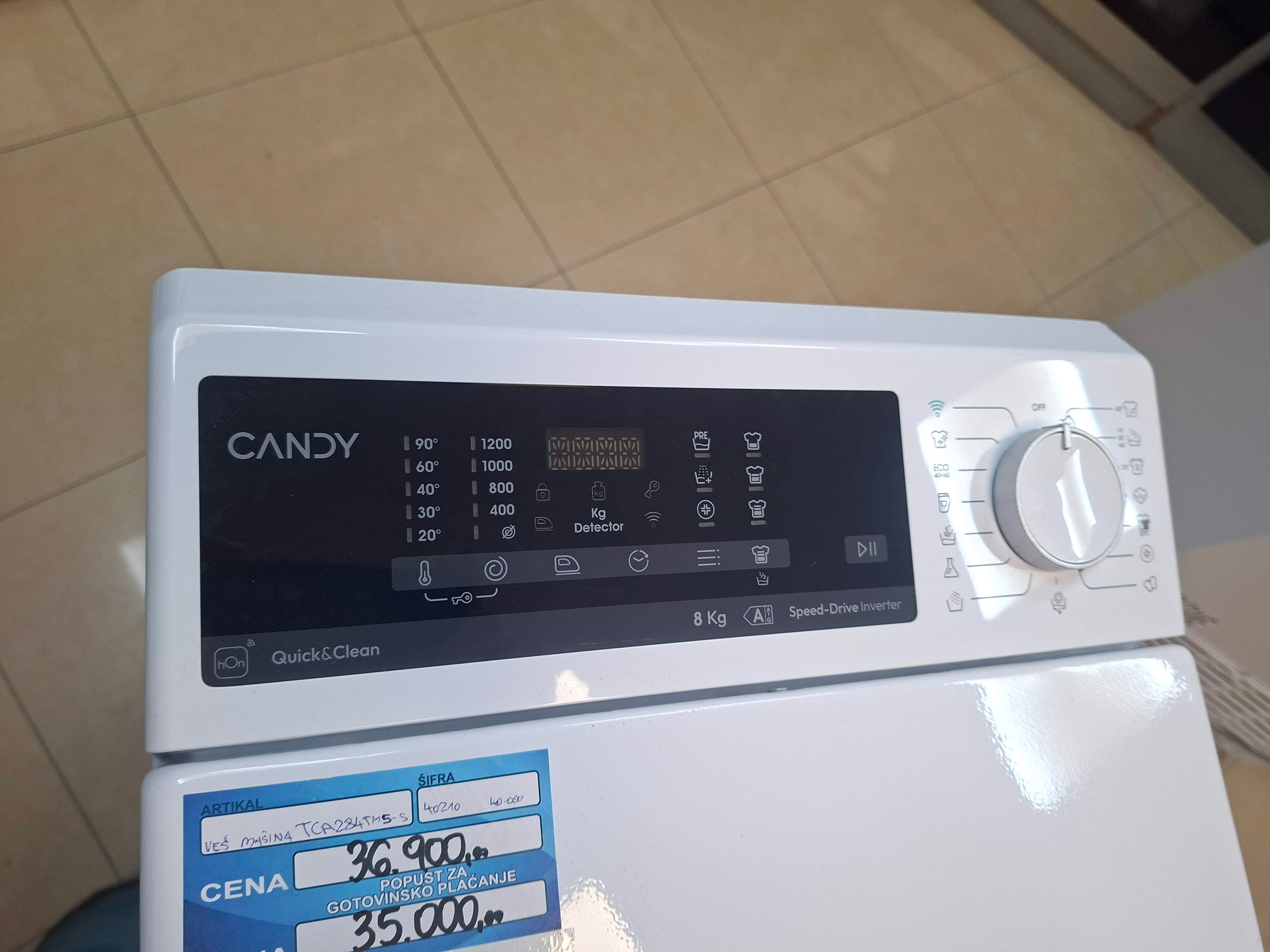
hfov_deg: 73.9
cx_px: 635
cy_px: 476
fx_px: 844
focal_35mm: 23
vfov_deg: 58.9
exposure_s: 1/100
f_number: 1.8
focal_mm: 5.54
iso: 200
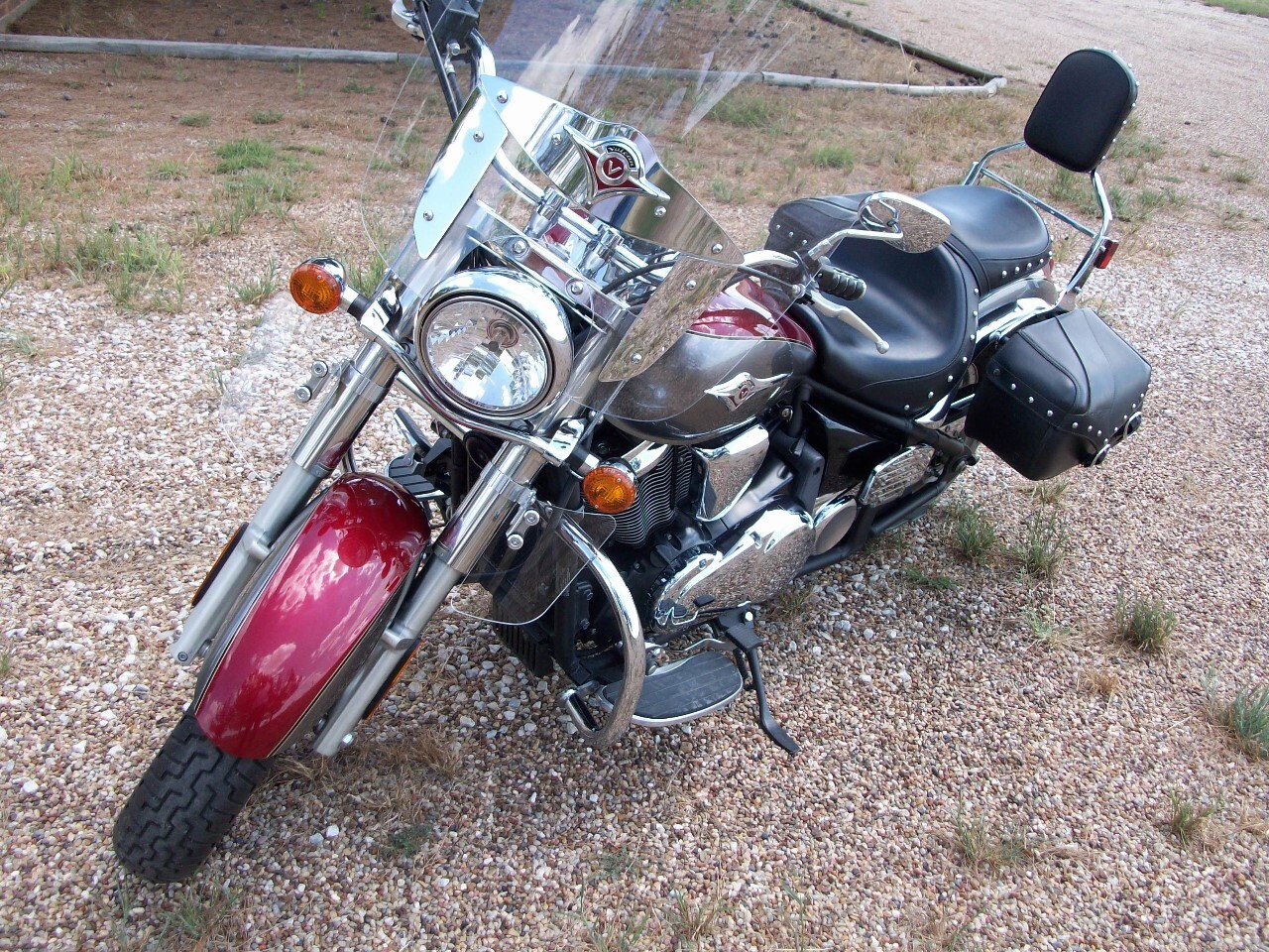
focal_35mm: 34
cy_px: 476
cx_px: 634
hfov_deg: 54.0
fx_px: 1246
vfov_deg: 41.8
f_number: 2.8
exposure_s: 1/286
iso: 64
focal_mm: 5.7
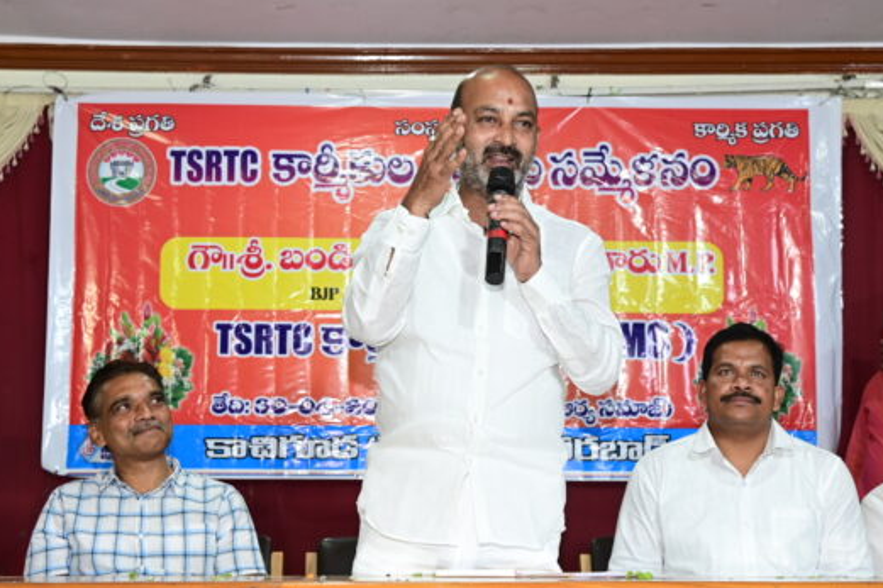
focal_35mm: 59
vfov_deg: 23.0
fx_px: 1447
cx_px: 395
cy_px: 339
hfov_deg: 33.9
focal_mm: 40
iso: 800
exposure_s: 1/60
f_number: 5.6
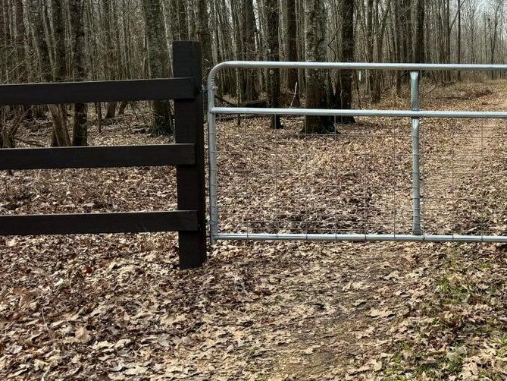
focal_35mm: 49
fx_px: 718
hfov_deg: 35.7
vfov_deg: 29.3
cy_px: 109
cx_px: 490
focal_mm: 6.76
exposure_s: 1/1456
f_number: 1.78
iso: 80
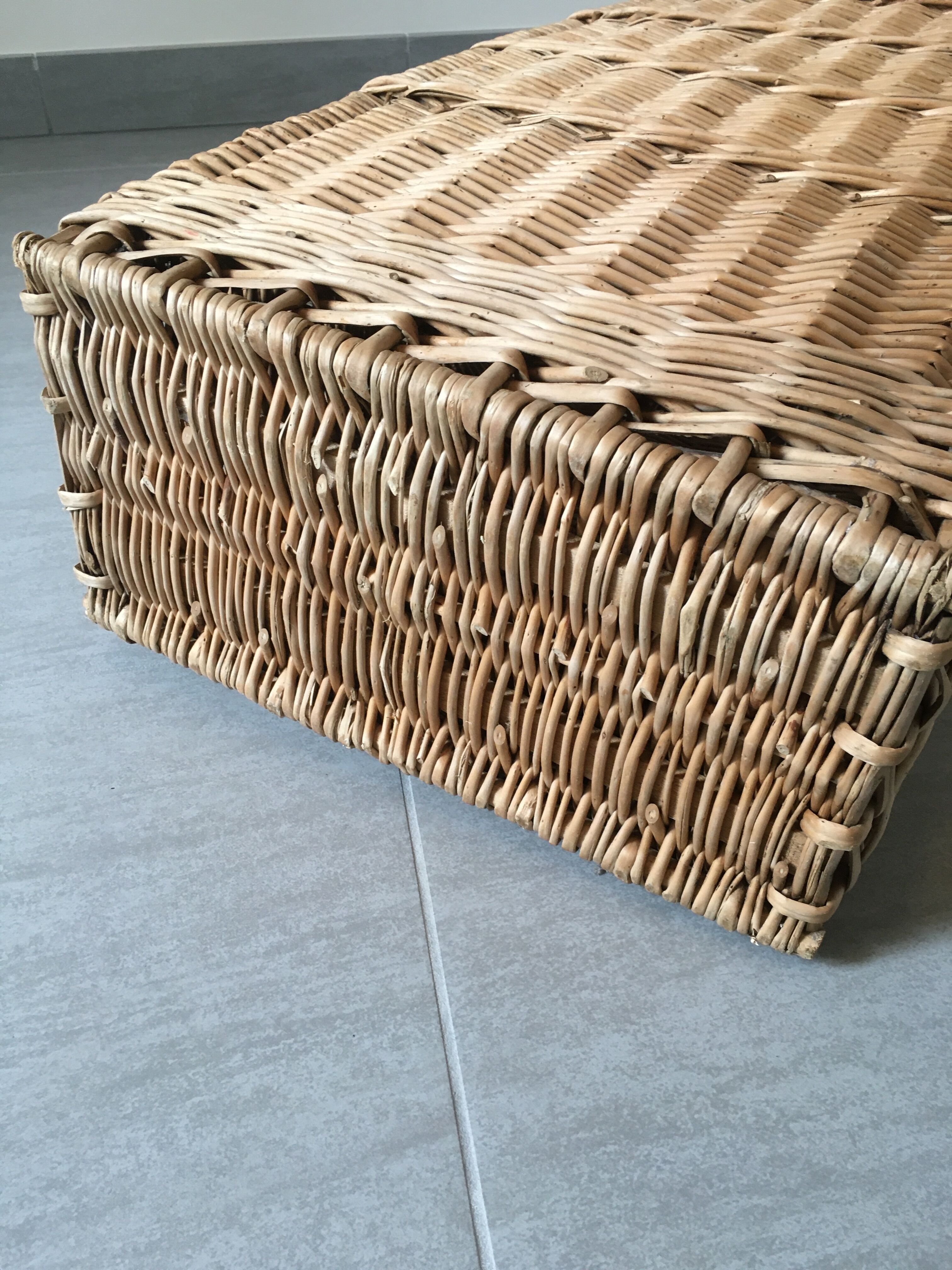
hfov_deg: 48.2
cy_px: 635
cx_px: 476
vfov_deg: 61.7
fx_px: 1063
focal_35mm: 29
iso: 100
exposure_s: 1/33
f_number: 2.2
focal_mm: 4.15
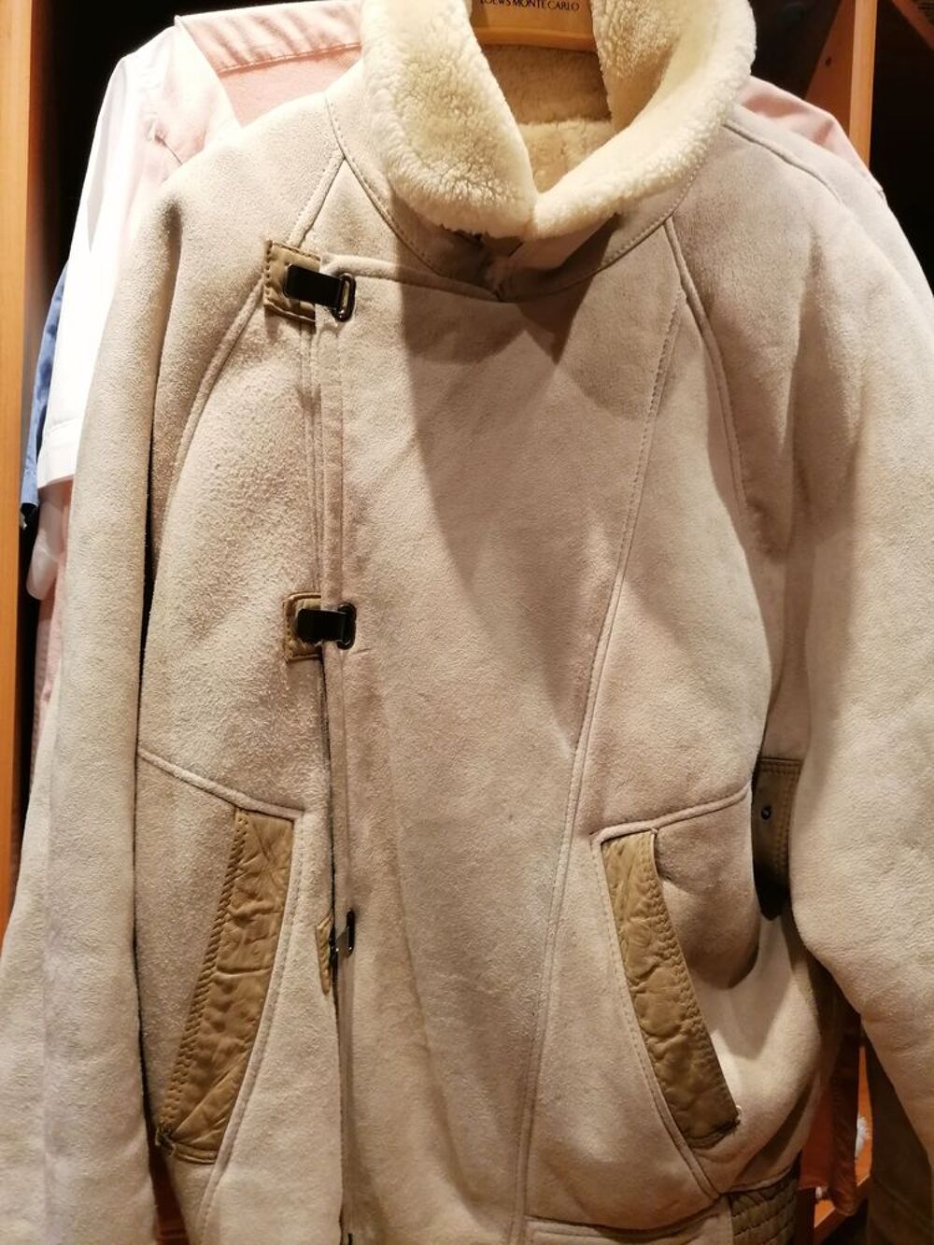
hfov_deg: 51.4
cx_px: 467
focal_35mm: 27
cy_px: 622
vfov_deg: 65.3
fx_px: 971
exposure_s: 1/33.3
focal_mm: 4.75
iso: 200
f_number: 1.8
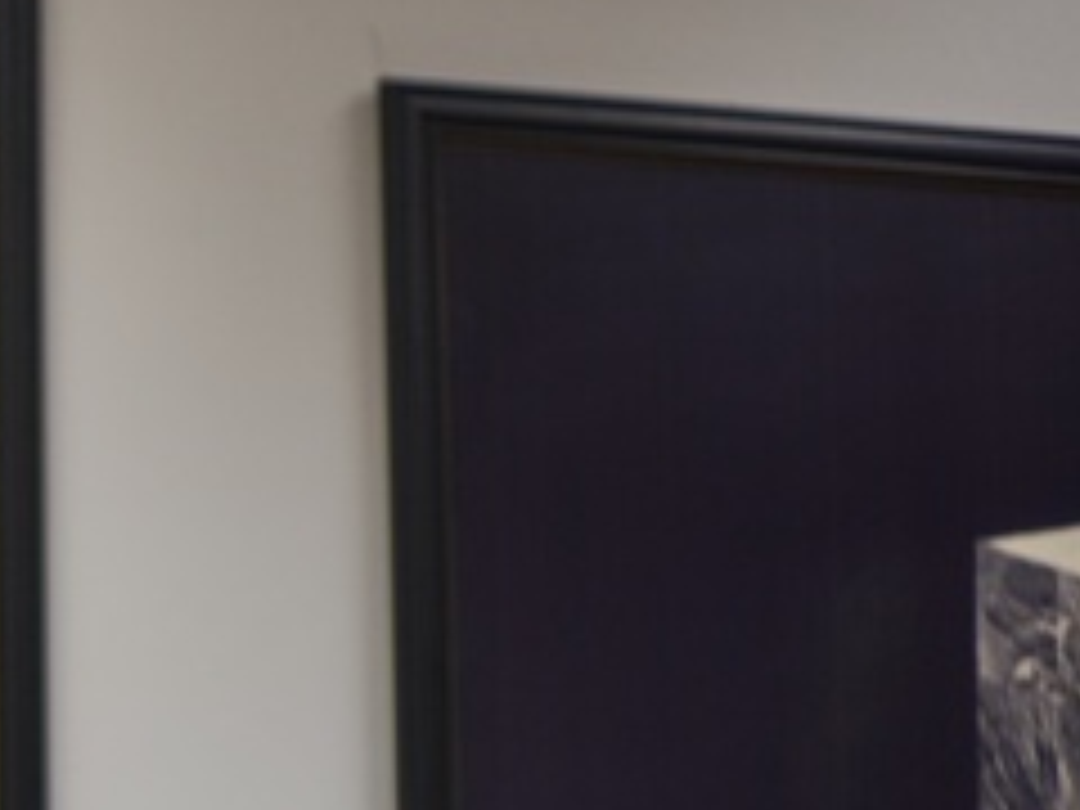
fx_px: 6396
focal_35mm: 205
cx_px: -1071
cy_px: 983
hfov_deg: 9.1
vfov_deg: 7.2
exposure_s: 1/160
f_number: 2
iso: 200
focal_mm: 50
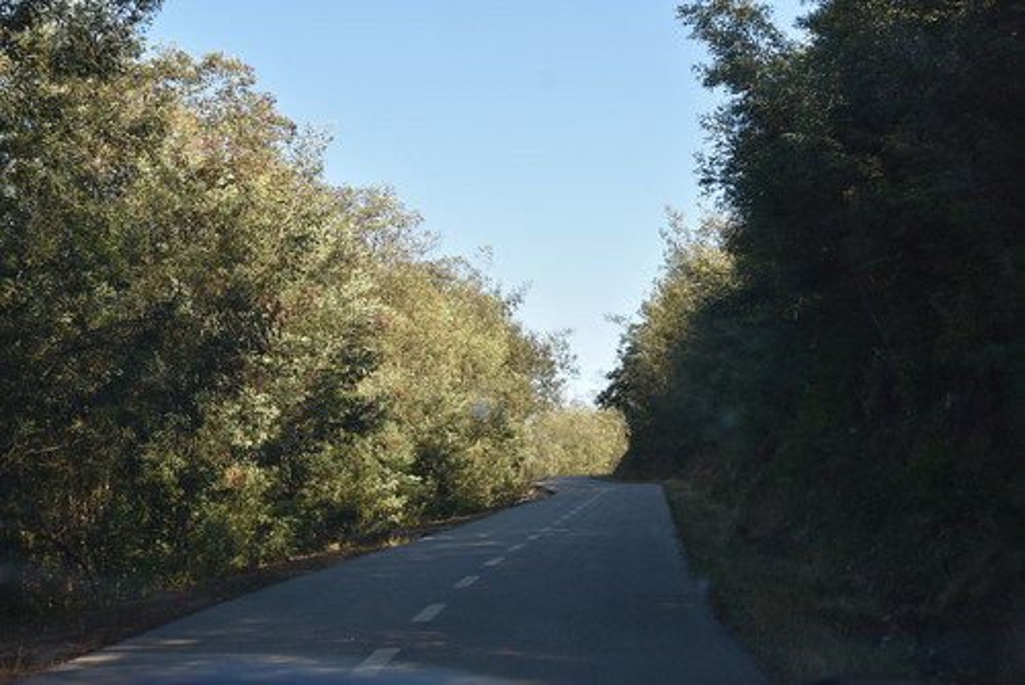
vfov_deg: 23.8
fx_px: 1624
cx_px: 512
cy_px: 342
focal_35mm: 57
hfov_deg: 35.0
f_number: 8
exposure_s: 1/500
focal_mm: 38
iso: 560
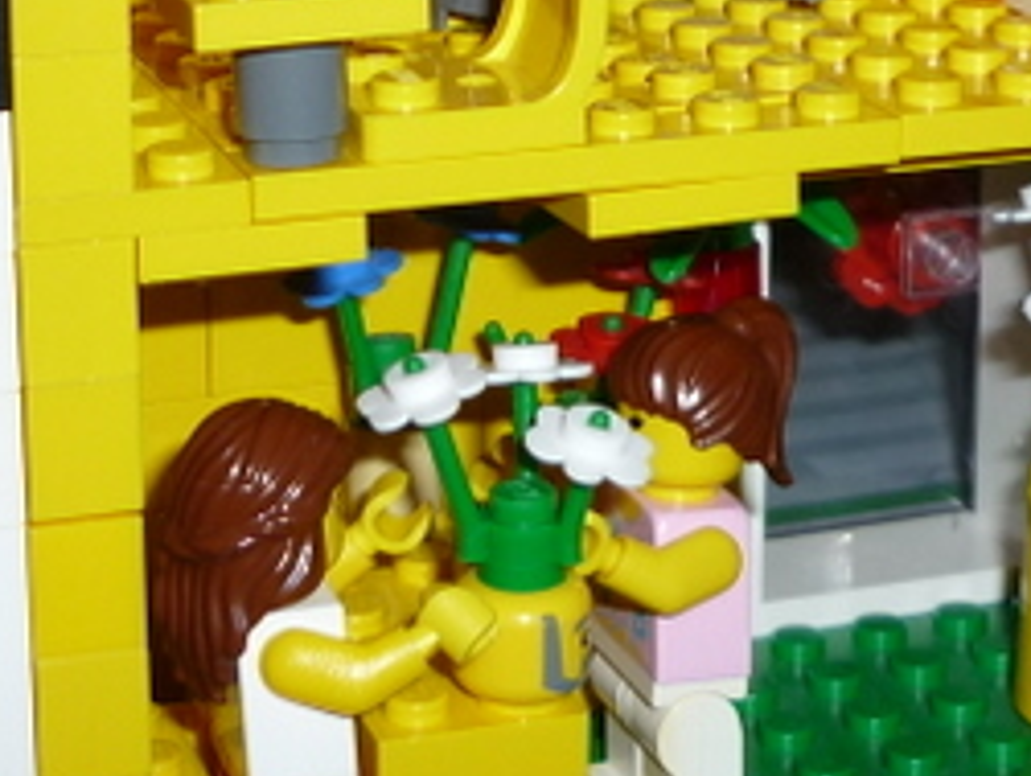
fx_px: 3132
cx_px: 497
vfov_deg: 13.8
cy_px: -74
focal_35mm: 105
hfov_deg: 18.7
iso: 100
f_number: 2.8
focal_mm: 5.5
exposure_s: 1/125
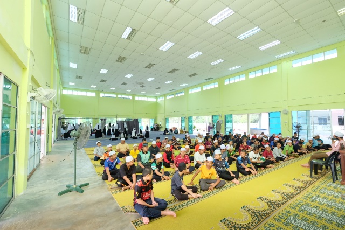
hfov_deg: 100.4
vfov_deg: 77.4
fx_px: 144
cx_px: 172
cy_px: 115
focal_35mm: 15
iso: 3200
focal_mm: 10
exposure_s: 1/320
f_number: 4
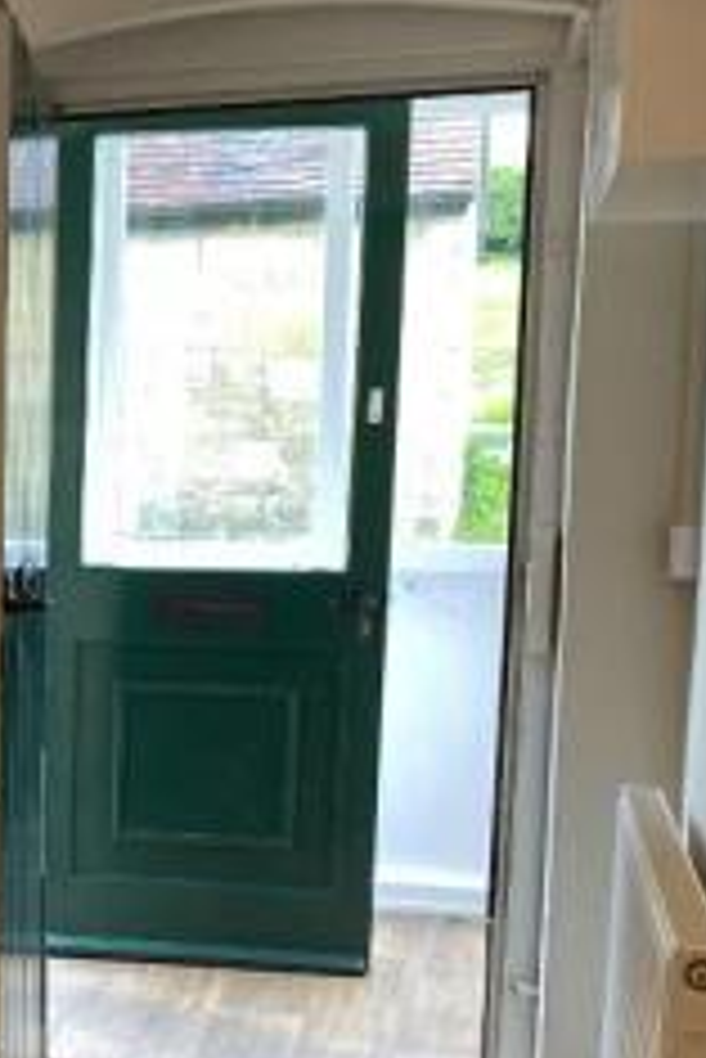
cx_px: -268
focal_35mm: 67
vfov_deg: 29.8
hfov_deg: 18.6
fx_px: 1968
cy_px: 718
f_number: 1.8
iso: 40
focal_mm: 4.25
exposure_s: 1/100
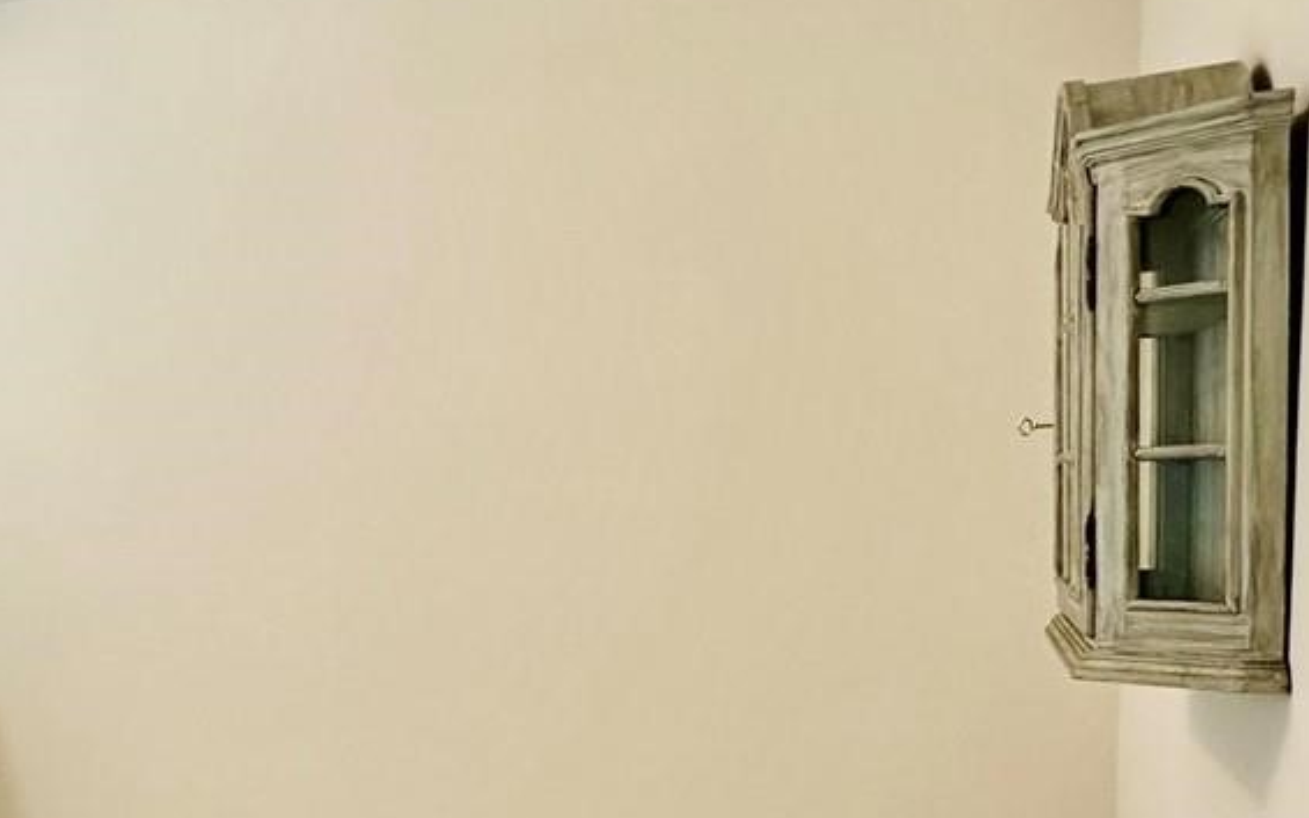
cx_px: 63
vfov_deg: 30.2
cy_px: 577
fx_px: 1498
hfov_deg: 42.2
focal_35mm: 42
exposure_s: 1/120
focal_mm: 2.22
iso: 200
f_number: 2.2
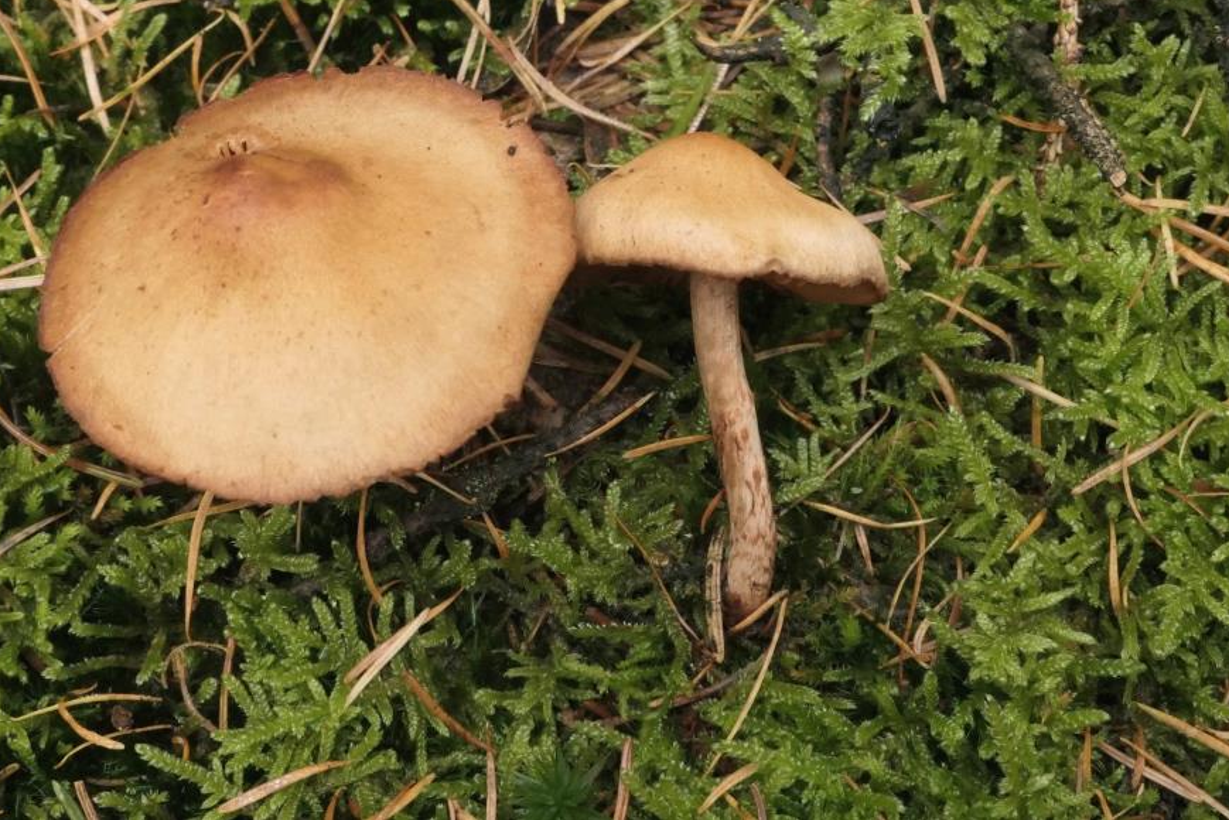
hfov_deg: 37.4
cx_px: 532
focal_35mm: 53
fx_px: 1810
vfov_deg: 25.5
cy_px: 339
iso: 2000
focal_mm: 16.4
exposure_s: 1/125
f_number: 8
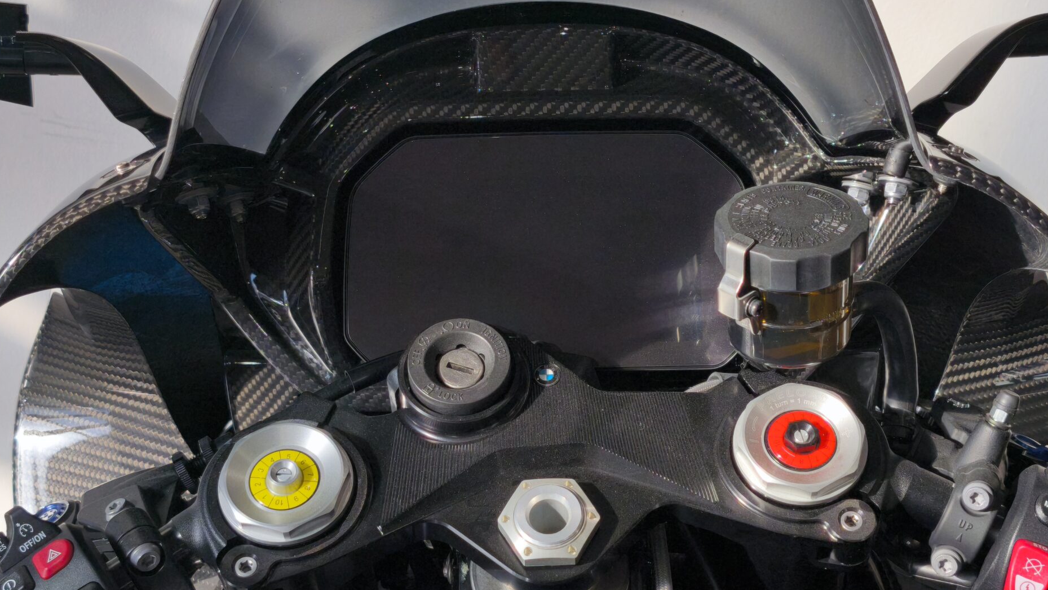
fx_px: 1918
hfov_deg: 30.6
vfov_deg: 17.5
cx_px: 569
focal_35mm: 69
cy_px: 288
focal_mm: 6.57
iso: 50
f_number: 1.6
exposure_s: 1/1106
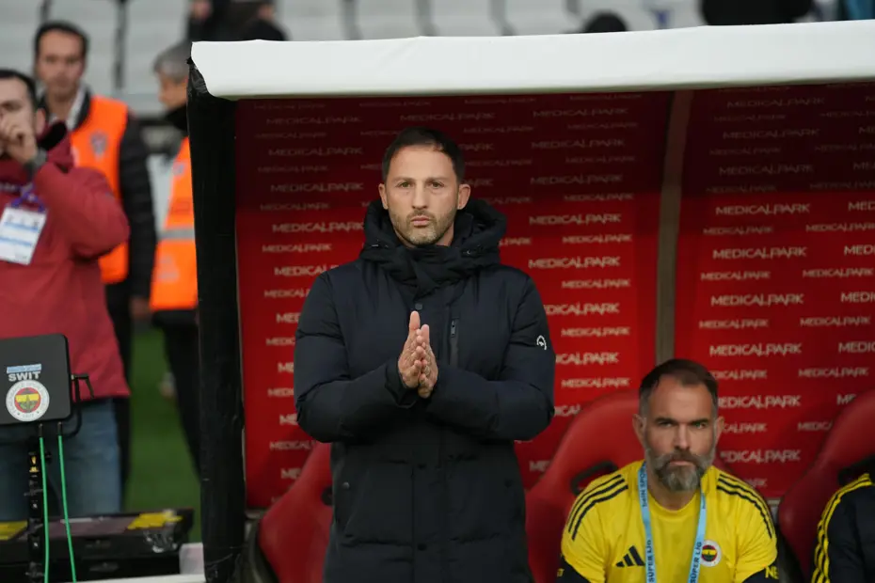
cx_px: 438
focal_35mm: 171
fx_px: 4156
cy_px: 292
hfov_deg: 12.0
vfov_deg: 8.0
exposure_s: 1/2500
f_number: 2.8
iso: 1600
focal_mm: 171
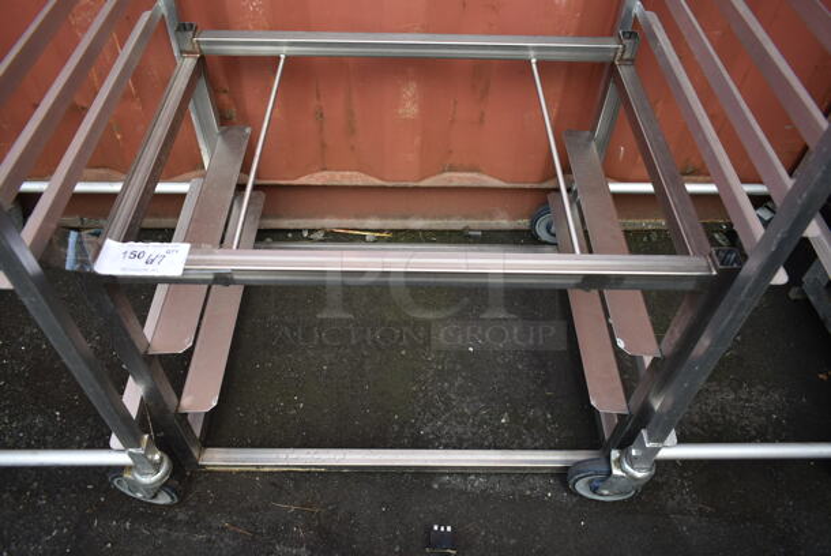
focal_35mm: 27
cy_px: 278
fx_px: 624
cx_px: 416
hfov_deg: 67.3
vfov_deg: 48.0
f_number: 3.5
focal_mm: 18
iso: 220
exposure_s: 1/125
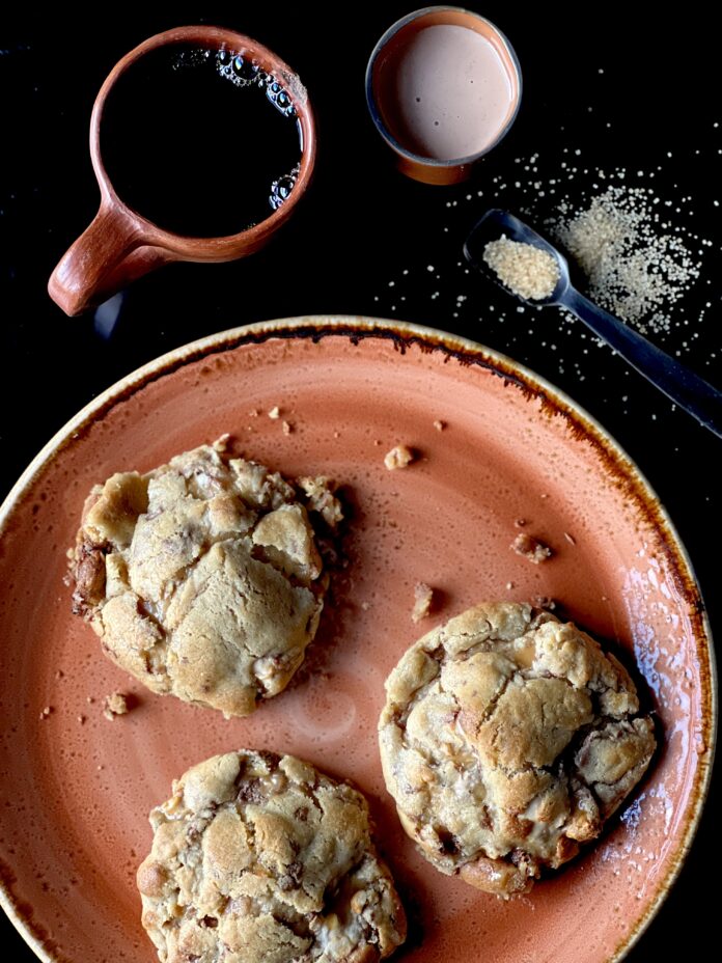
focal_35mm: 77
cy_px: 482
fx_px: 2141
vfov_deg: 25.3
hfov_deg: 19.1
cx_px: 361
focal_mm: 9
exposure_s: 1/115
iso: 250
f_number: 2.8
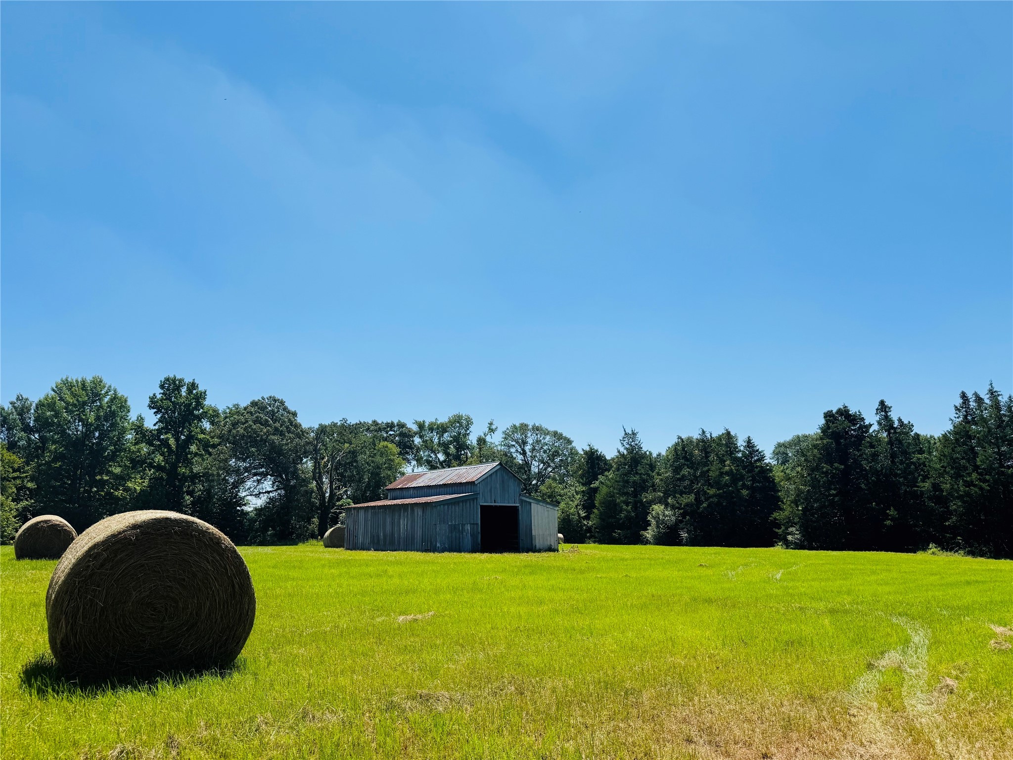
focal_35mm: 24
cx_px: 506
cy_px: 380
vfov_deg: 56.8
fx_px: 702
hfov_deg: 71.6
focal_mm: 6.76
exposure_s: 1/5814
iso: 80
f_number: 1.78
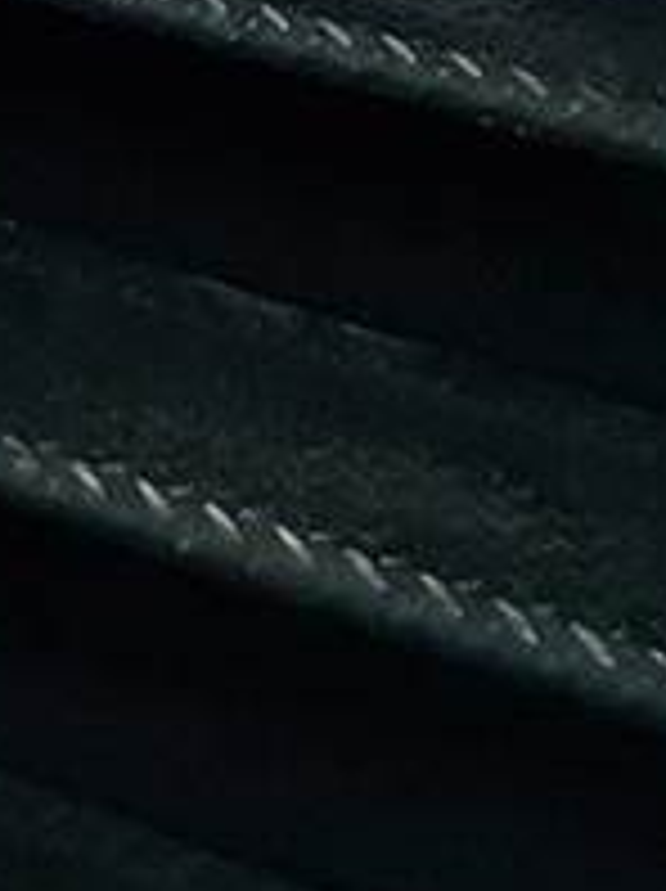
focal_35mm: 101
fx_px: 2597
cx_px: -1503
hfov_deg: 9.8
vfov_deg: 11.3
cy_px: -1796
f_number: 1.8
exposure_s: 1/152
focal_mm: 1.57
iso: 32
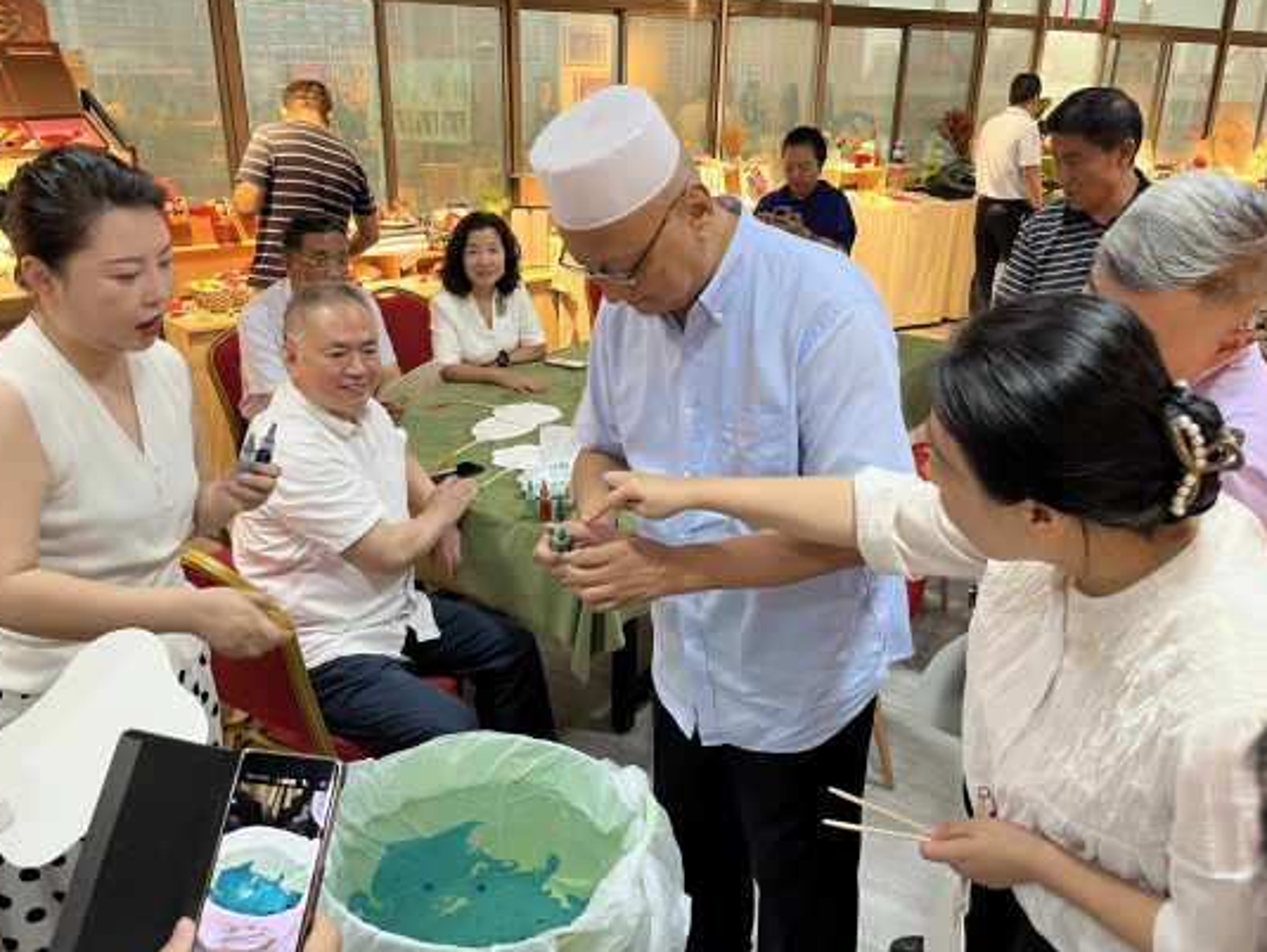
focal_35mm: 27
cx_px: 623
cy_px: 482
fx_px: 989
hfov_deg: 65.3
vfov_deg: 51.4
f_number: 1.6
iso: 100
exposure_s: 1/50
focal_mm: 5.1
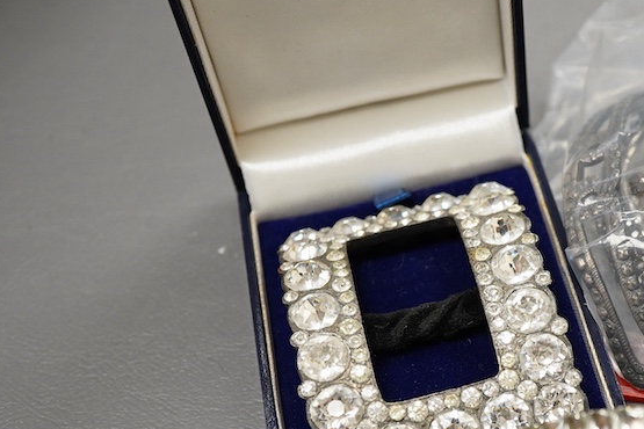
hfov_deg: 27.3
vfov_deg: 18.6
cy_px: 321
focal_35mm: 73
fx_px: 1306
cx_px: 499
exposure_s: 1/125
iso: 1250
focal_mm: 30
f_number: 8
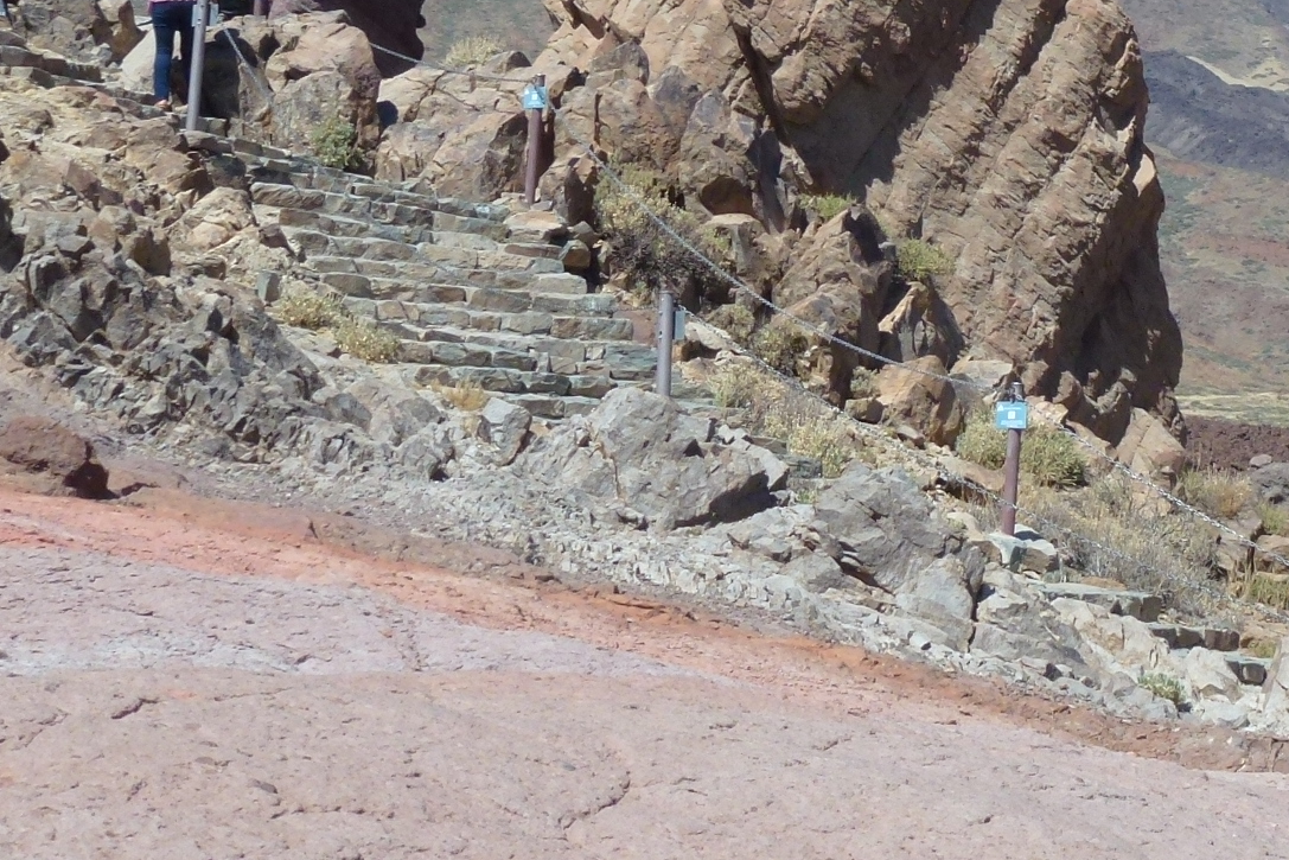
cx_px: 1376
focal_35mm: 120
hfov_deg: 16.6
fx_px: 4297
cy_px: -204
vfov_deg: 11.2
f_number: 4.1
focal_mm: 8.7
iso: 100
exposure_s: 1/800
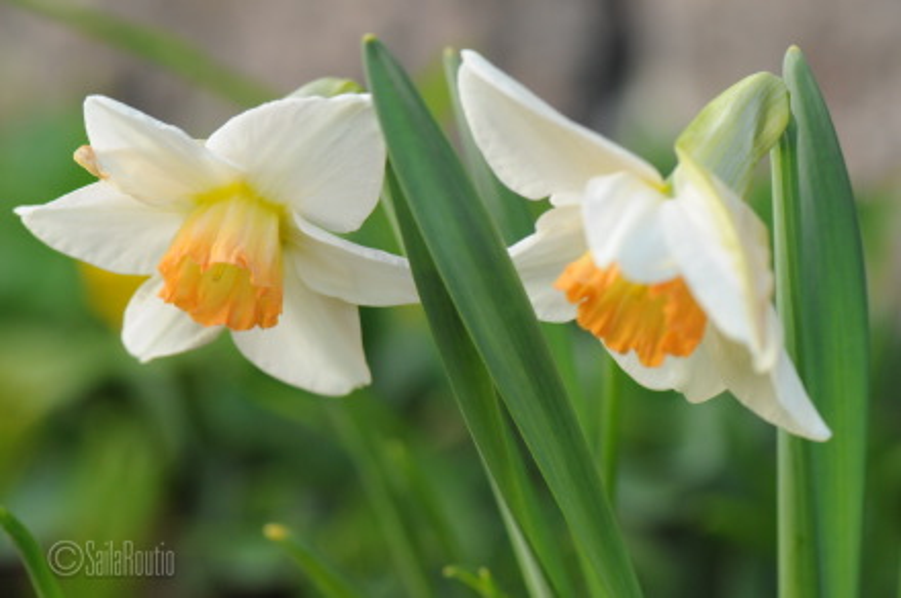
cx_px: 450
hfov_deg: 13.1
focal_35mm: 158
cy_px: 299
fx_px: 3936
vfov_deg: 8.7
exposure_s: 1/125
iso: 1000
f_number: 5.6
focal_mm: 105
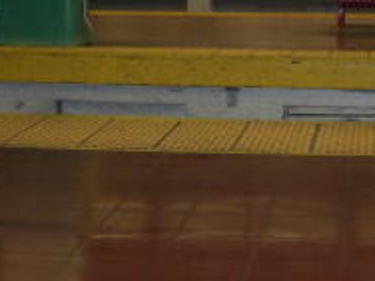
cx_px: 301
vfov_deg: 14.5
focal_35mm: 99
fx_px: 1072
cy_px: -39
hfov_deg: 19.6
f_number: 2.8
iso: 92
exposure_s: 1/60.1
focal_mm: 7.8
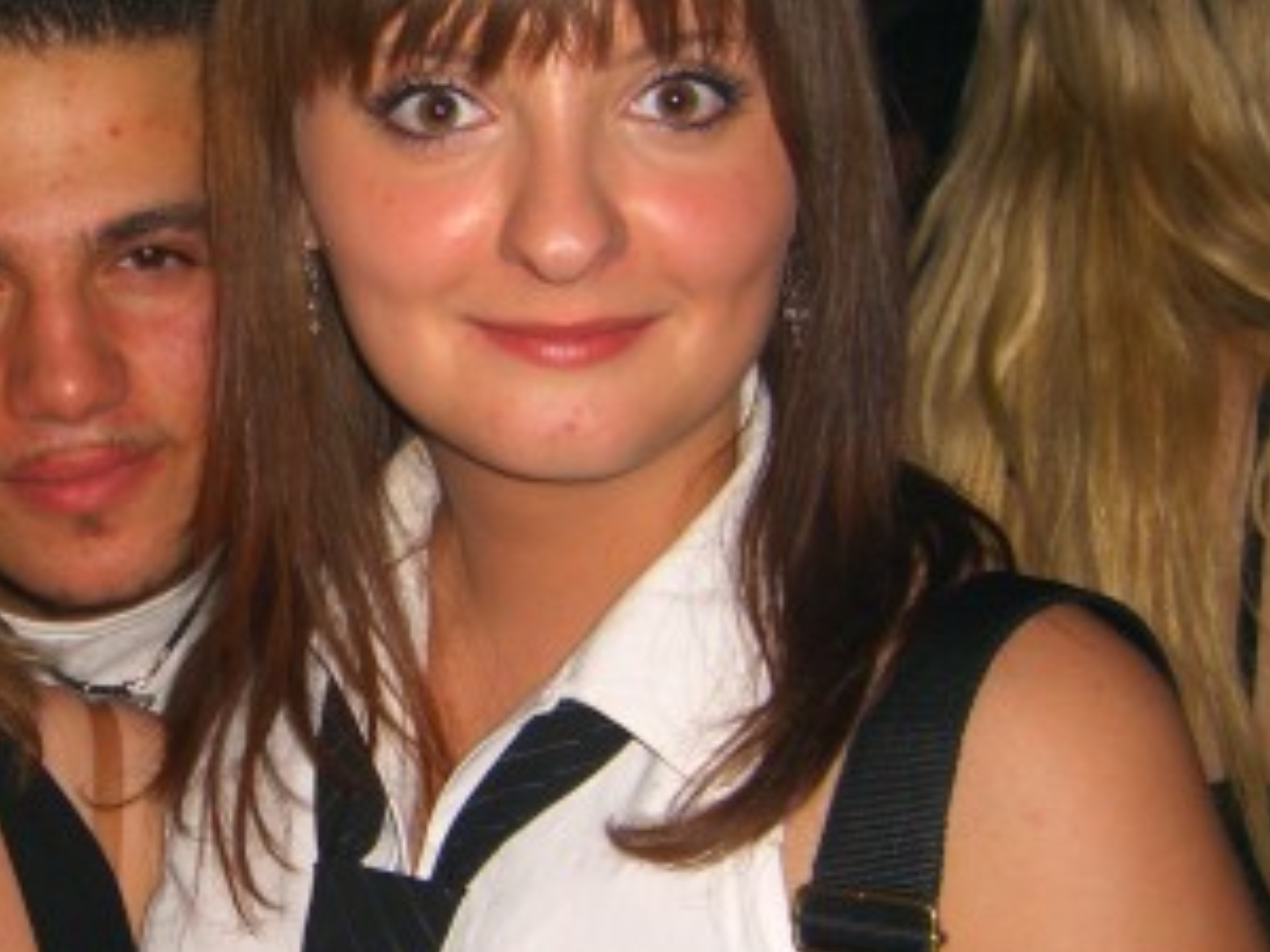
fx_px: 2788
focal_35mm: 76
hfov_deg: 25.0
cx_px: 148
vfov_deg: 19.4
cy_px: 542
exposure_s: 1/60
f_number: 2.8
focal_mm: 7.9
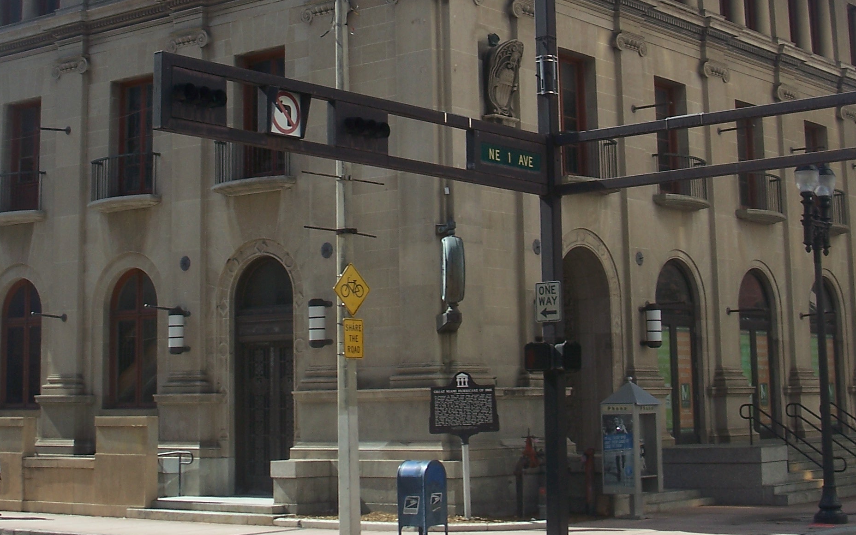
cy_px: 54
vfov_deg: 18.6
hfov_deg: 29.8
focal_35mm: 69
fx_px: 1610
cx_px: 380
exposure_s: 1/400
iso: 64
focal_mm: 7.8
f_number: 4
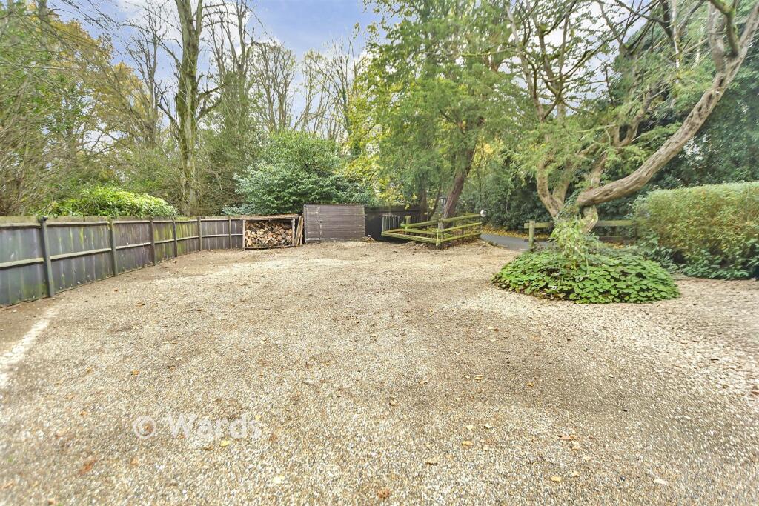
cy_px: 253
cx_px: 380
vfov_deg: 67.4
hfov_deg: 90.0
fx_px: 380
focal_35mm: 18
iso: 500
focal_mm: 12
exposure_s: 1/40
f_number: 3.5
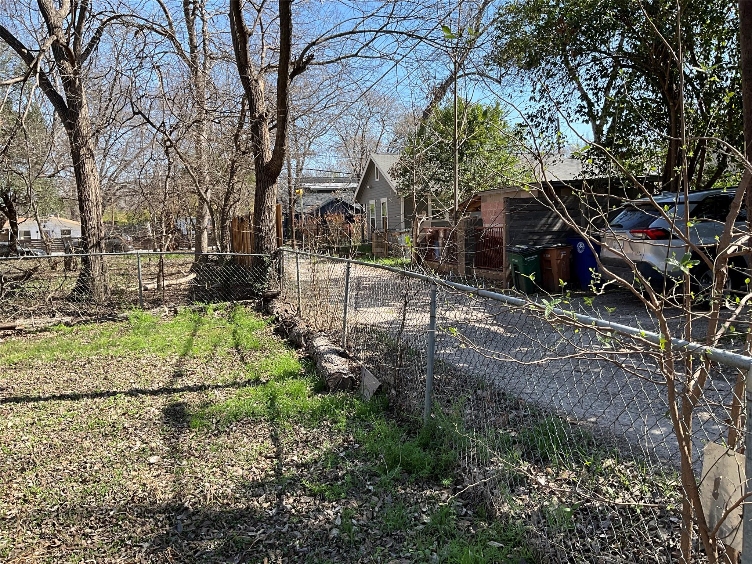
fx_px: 630
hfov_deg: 61.7
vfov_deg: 48.2
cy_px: 282
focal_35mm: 29
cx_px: 376
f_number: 1.8
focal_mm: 3
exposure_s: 1/562
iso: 25
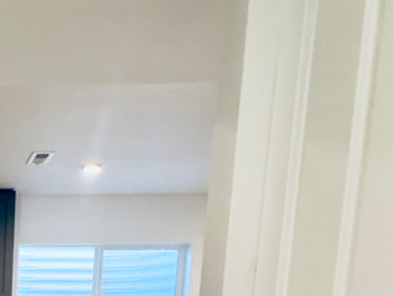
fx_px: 568
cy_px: 410
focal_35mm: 50
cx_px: -120
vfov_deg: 24.4
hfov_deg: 30.2
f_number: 1.8
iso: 200
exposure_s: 1/60
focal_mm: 1.57
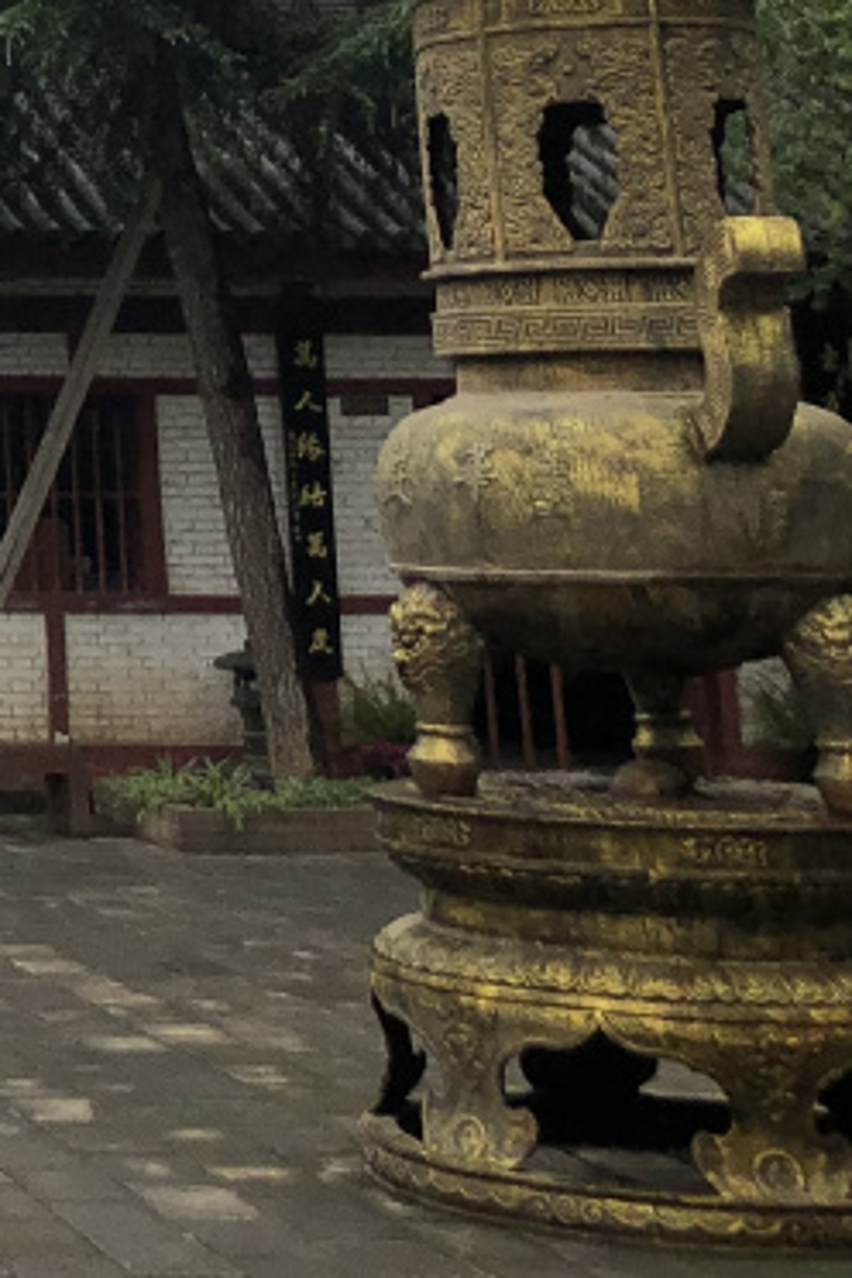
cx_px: -807
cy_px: -223
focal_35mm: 94
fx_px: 3337
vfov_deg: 20.4
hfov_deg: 12.8
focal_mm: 3.99
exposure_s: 1/282
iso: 20
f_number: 1.8
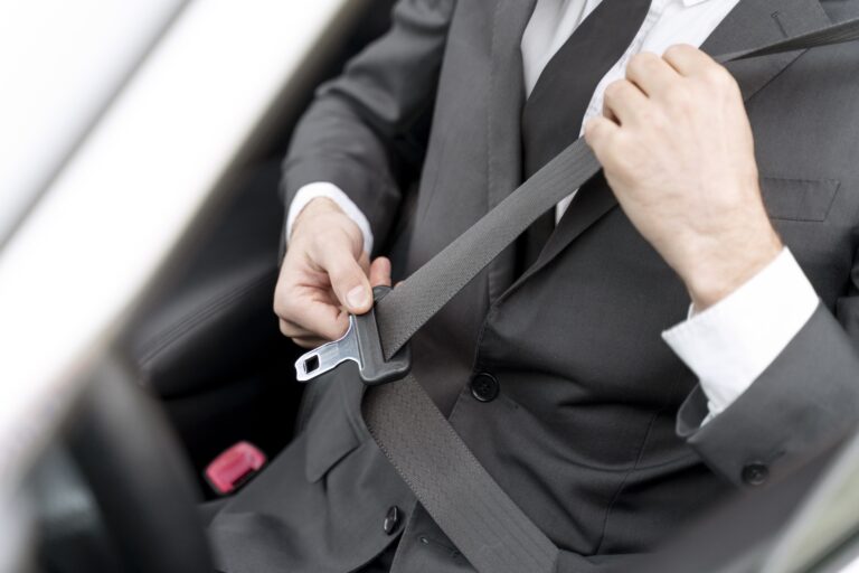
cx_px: 430
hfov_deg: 29.7
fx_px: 1622
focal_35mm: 68
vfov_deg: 20.0
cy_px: 286
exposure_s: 1/100
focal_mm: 68
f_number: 2.8
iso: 500
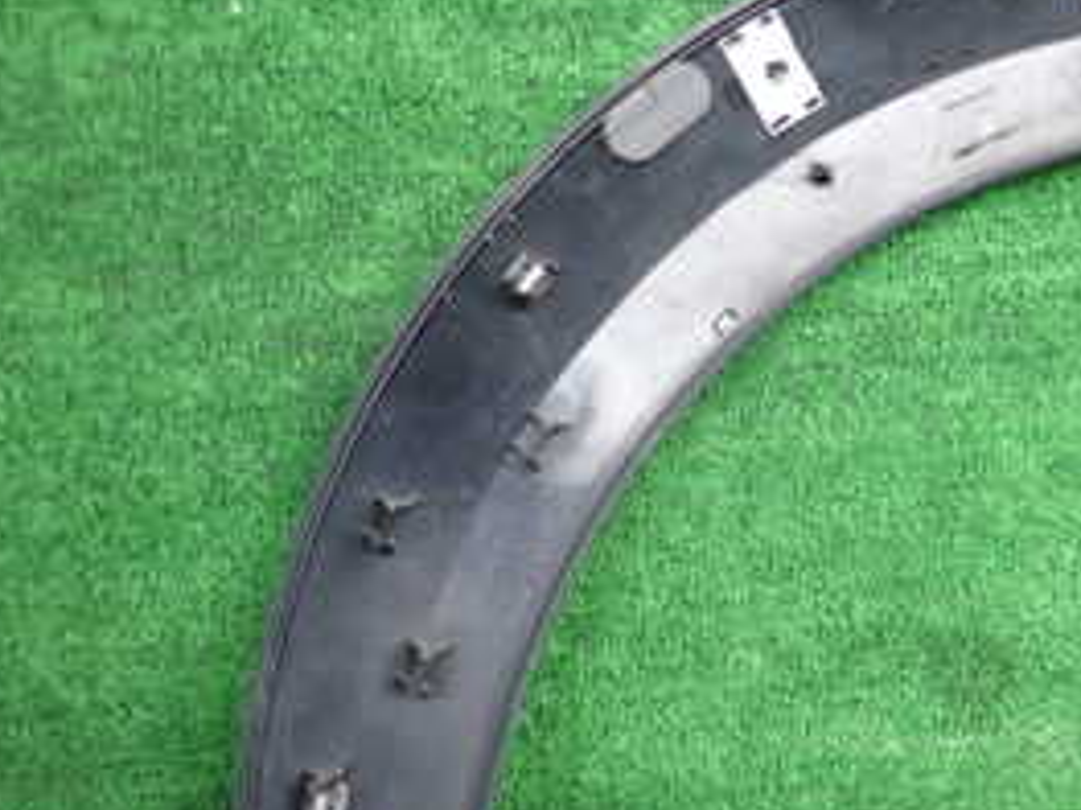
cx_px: 1167
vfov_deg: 25.1
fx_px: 1779
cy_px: 674
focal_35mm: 57
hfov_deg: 30.5
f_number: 2
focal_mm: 4.5
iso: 100
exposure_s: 1/60
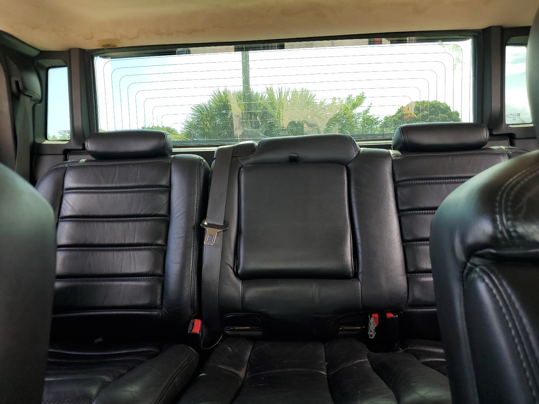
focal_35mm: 26
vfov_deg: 53.1
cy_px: 202
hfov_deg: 67.3
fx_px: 405
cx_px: 270
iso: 50
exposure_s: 1/303
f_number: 1.5
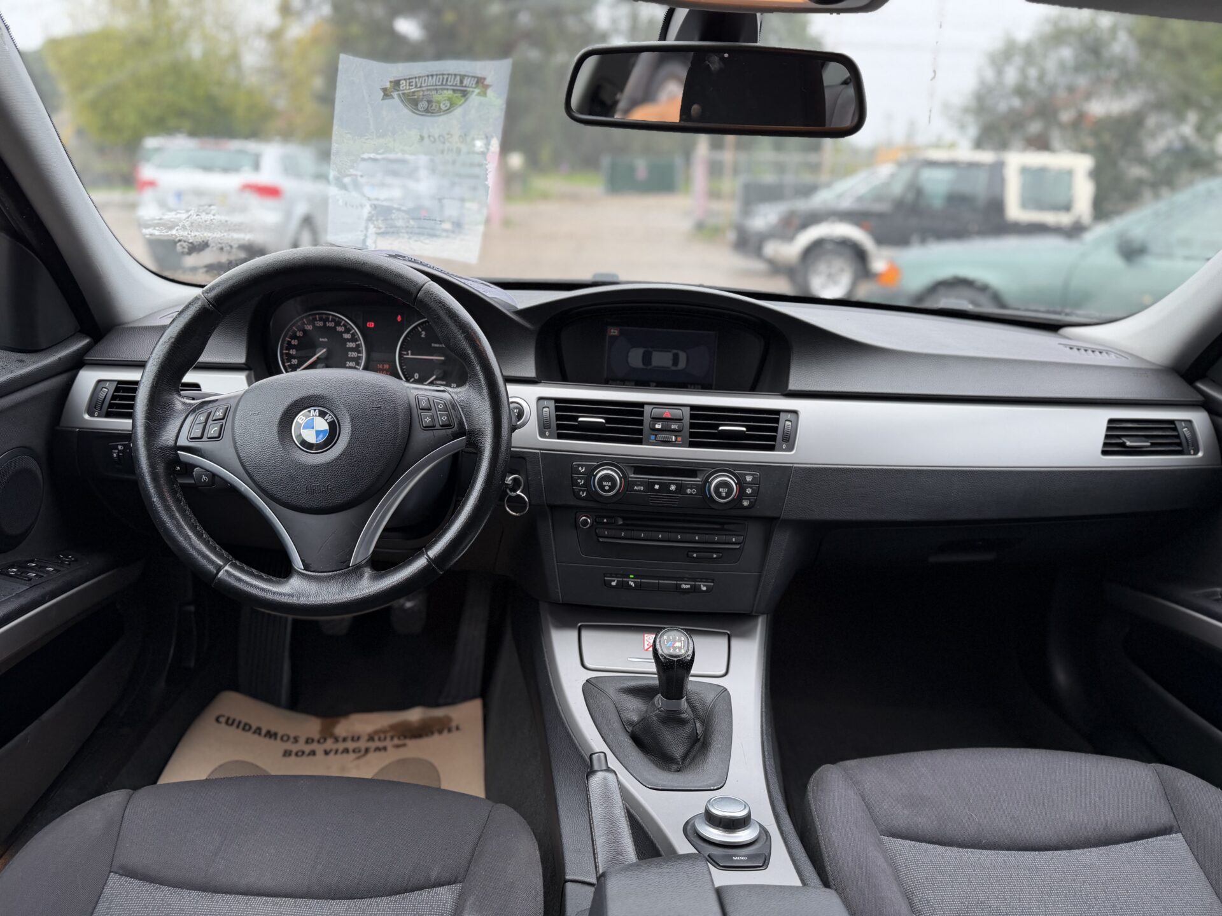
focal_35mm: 24
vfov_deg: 56.8
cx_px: 611
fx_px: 847
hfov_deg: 71.6
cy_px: 458
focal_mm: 6.76
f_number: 1.78
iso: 64
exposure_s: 1/121
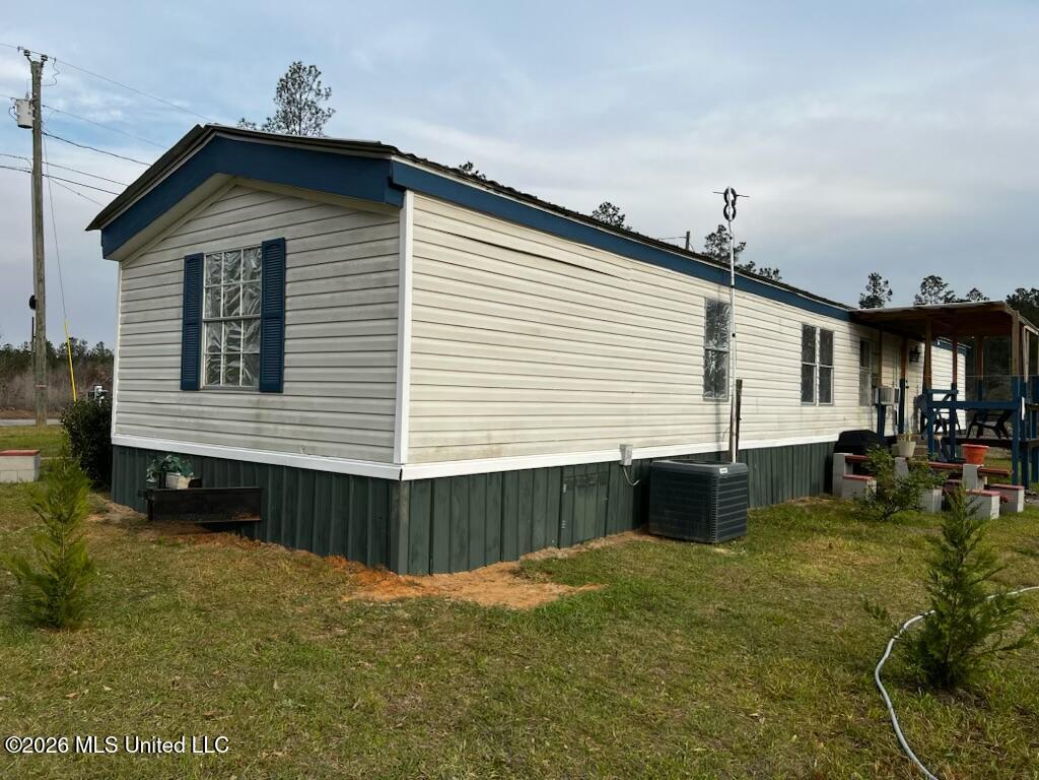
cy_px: 390
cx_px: 520
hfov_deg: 67.3
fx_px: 780
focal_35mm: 26
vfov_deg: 53.1
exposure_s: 1/2165
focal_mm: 5.7
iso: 50
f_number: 1.5
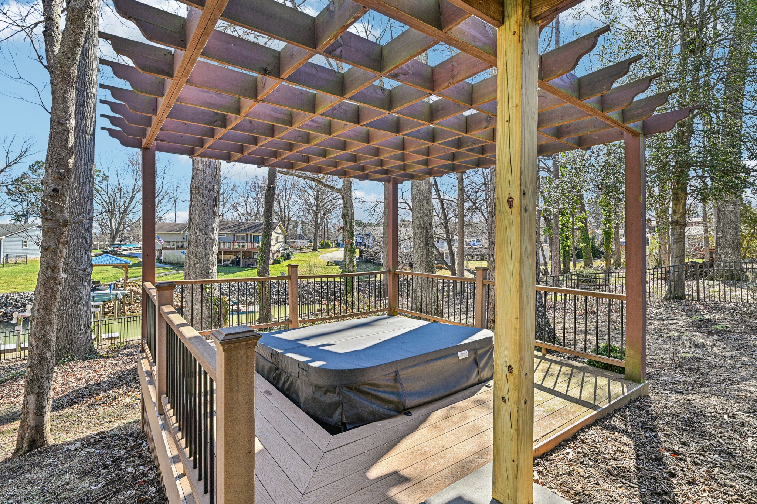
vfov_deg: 70.4
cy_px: 252
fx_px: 357
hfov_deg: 93.3
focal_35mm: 17
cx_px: 378
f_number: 8
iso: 100
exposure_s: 1/100
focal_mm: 17
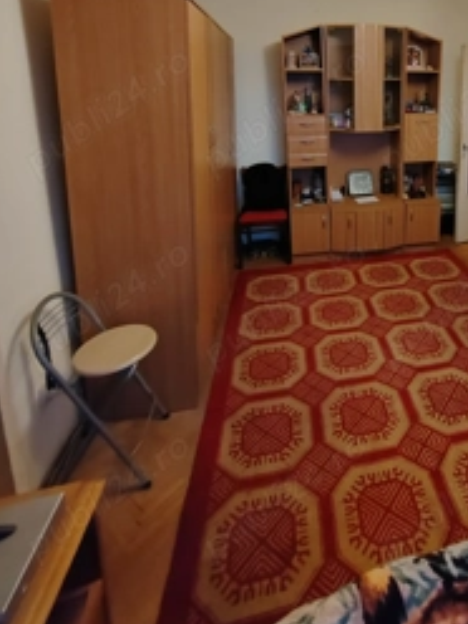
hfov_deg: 58.7
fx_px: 379
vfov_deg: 73.3
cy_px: 153
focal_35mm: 21
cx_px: 372
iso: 320
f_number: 2.2
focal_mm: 2.16
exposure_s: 1/33
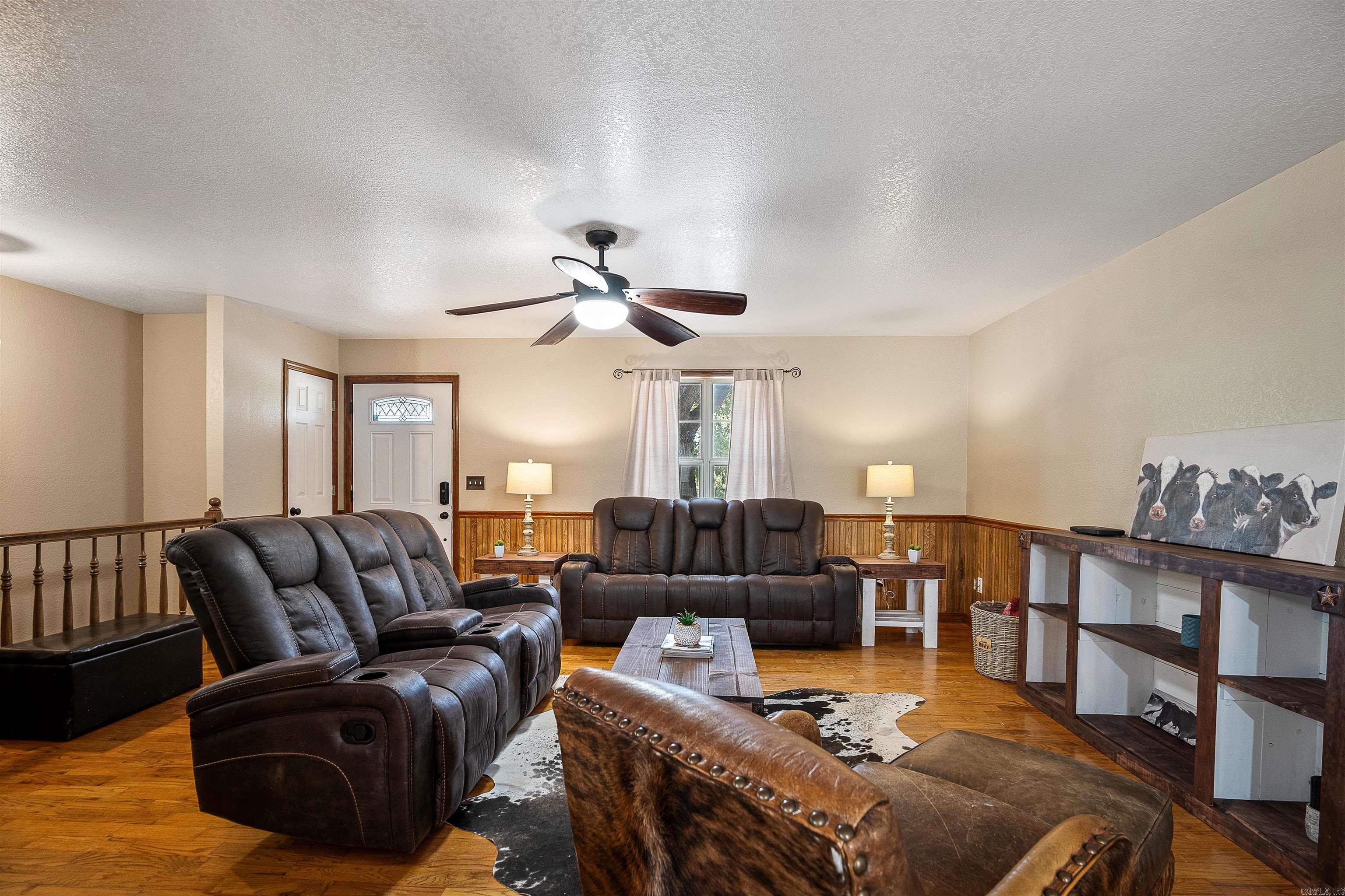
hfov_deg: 96.7
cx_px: 672
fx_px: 598
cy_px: 448
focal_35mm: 16
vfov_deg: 73.7
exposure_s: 1/8
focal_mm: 16
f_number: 5.6
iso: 1000
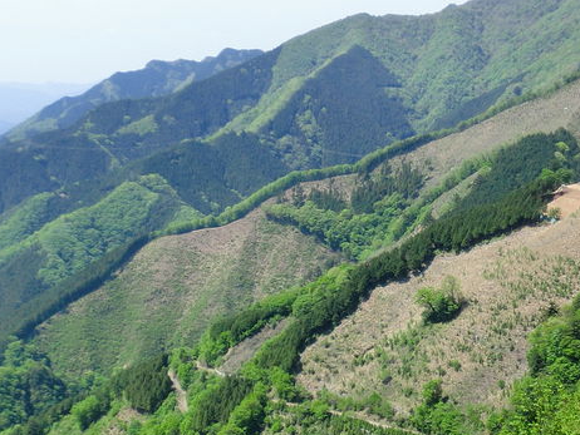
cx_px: 321
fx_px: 1039
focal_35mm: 62
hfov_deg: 31.2
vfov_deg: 23.1
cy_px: 380
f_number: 8.8
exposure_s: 1/100
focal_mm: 5
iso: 100
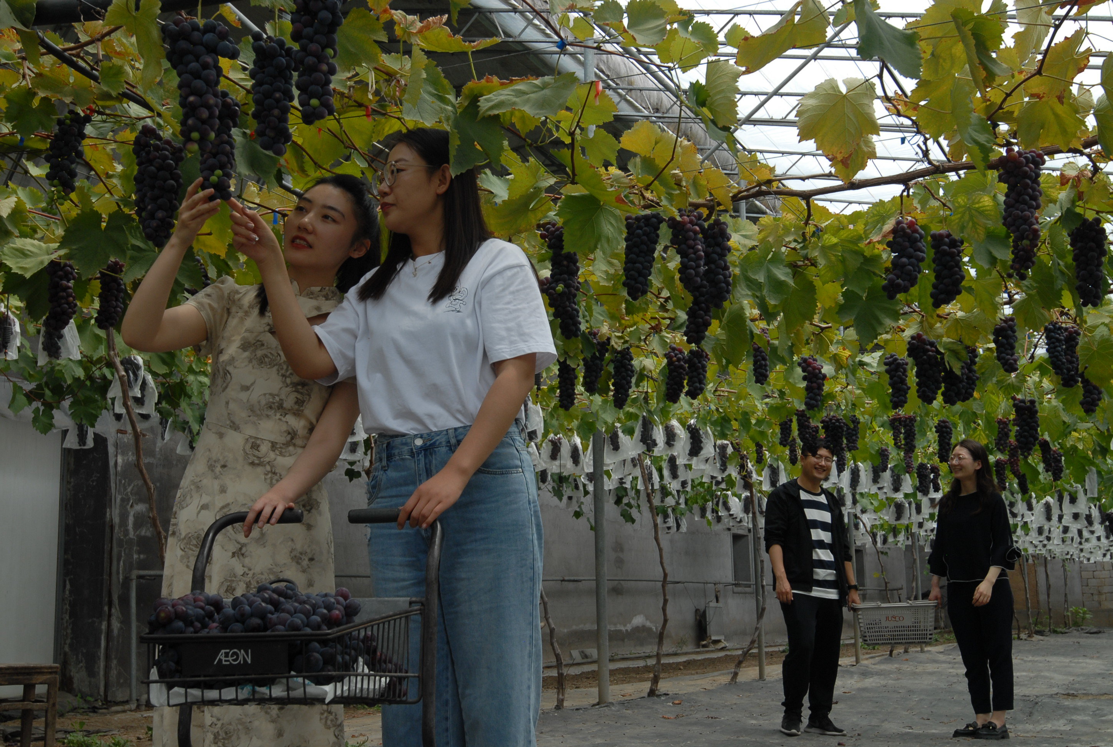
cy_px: 374
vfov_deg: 31.0
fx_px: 1348
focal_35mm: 44
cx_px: 556
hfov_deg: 44.9
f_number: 8
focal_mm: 29
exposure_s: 1/160
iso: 200
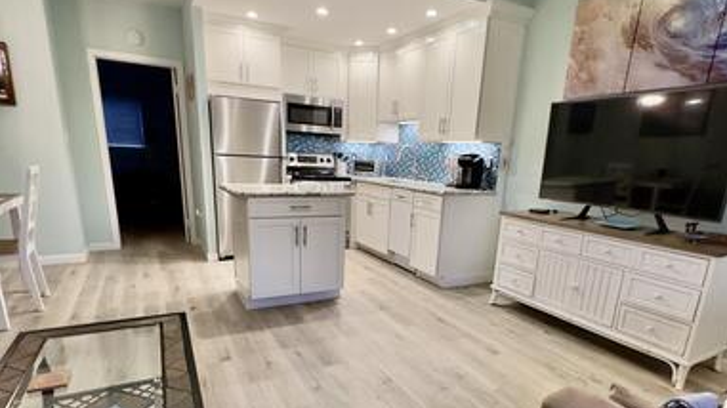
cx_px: 380
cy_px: 276
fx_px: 308
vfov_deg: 65.0
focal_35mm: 16
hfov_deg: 99.3
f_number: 2.2
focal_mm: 2.22
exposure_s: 1/120
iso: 200
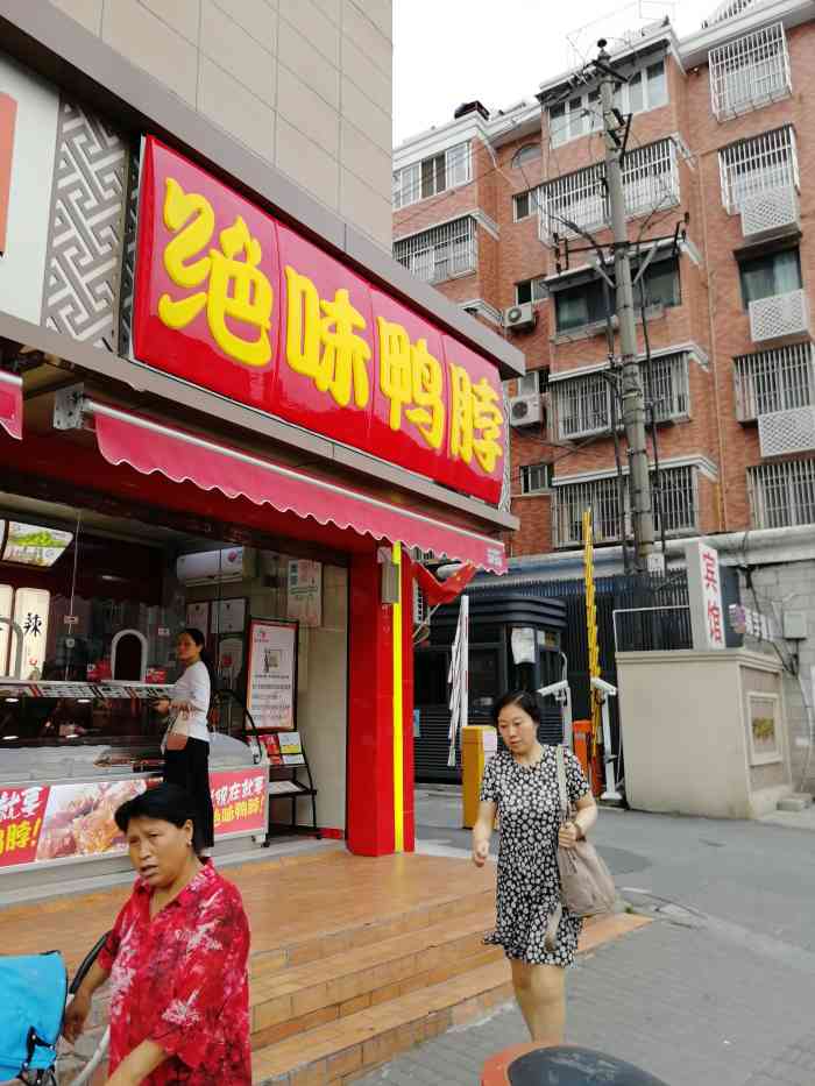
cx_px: 408
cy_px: 543
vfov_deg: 65.3
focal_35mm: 27
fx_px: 847
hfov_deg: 51.4
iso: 50
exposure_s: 1/118
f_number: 2.2
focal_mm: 3.95
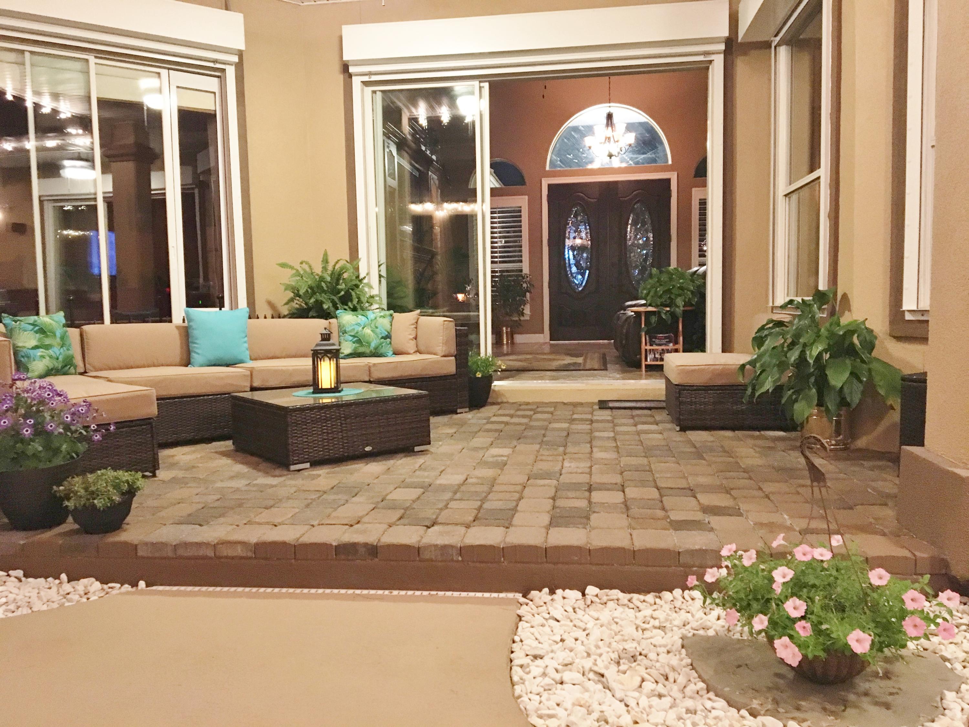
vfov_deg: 48.2
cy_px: 364
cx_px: 484
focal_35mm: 29
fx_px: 812
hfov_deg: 61.7
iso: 400
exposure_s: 1/15
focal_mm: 4.15
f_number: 2.2
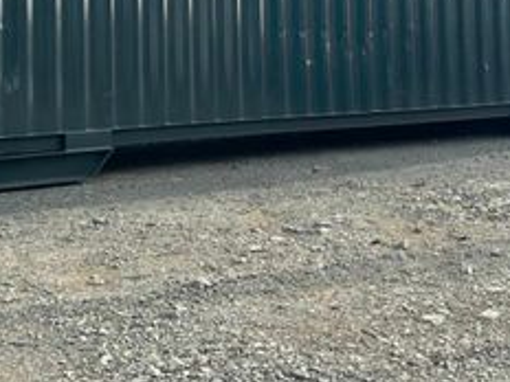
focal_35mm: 62
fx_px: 913
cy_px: -13
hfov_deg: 30.5
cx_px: 112
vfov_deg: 22.6
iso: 80
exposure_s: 1/1949
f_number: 1.78
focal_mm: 6.86
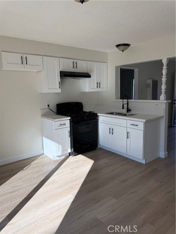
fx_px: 163
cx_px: 88
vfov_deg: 71.6
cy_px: 117
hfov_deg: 56.8
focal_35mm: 24
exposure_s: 1/868
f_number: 1.78
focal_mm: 6.76
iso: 80
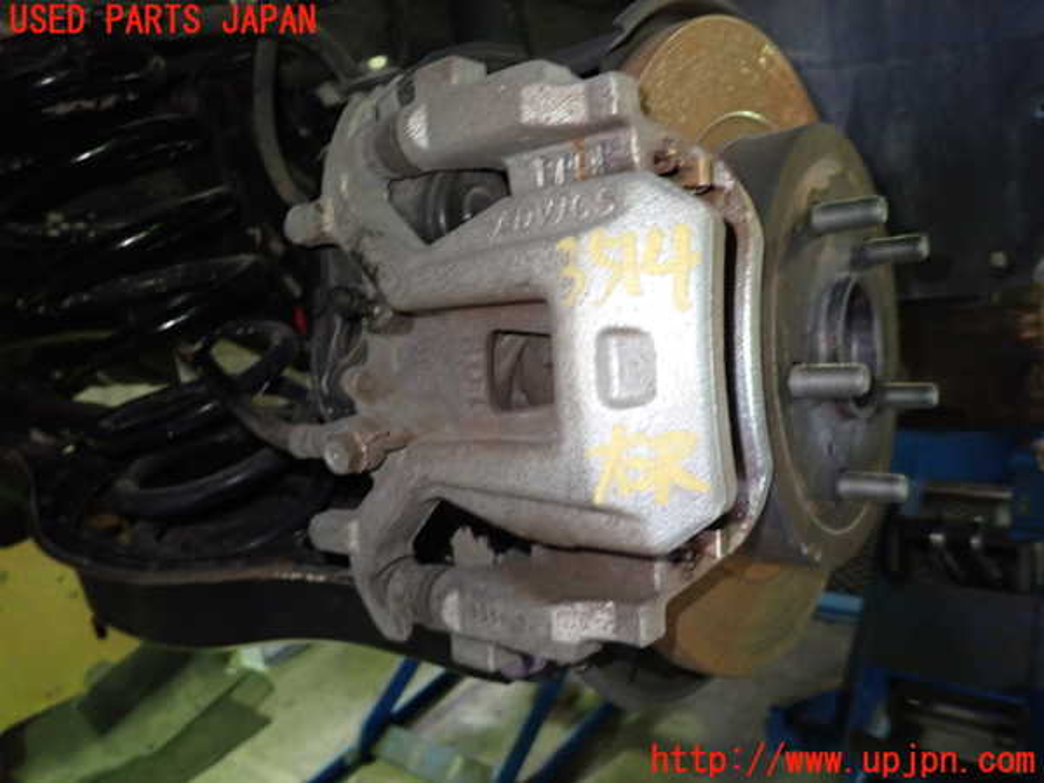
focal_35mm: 25
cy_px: 392
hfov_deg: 69.4
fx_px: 754
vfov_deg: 54.9
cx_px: 522
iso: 400
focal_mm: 4.5
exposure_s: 1/30
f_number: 2
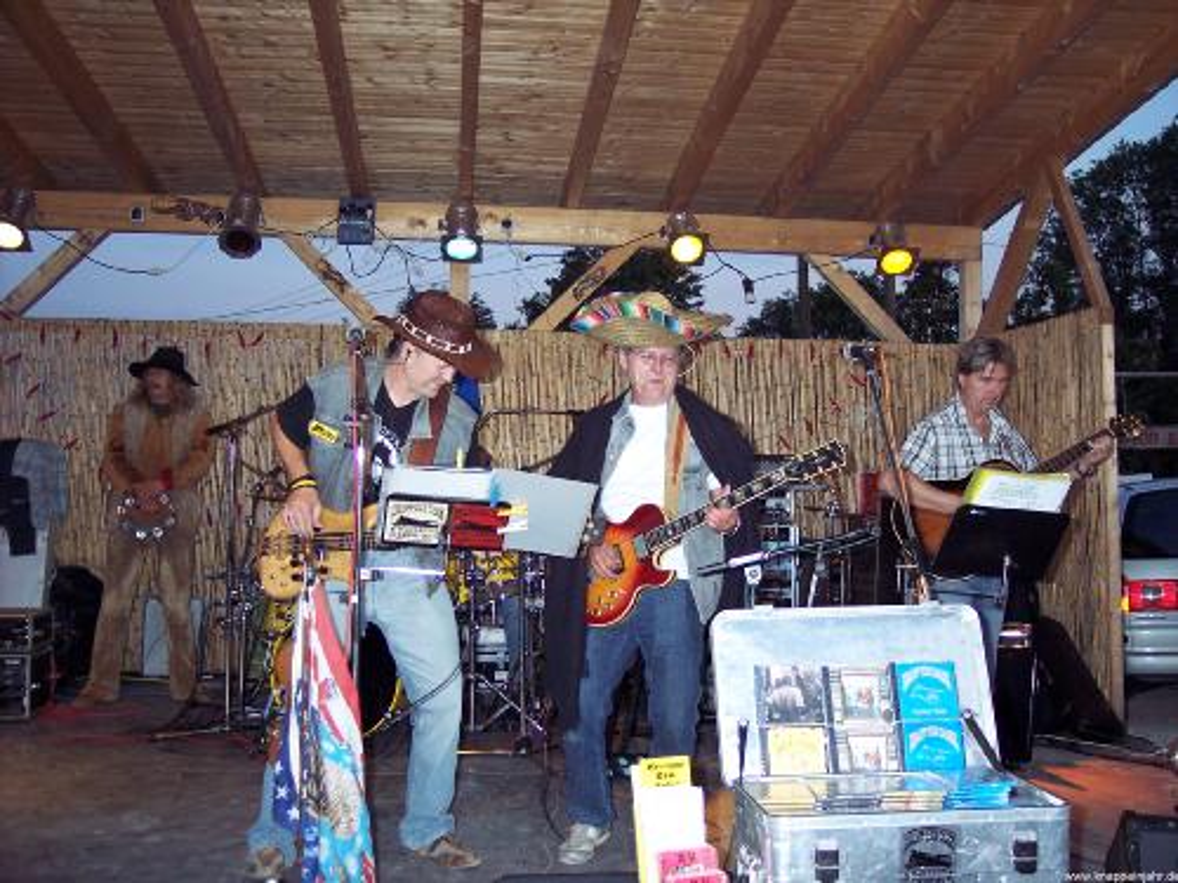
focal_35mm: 39
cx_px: 589
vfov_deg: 36.8
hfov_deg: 47.9
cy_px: 442
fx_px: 1327
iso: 140
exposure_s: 1/60
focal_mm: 8
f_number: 2.8
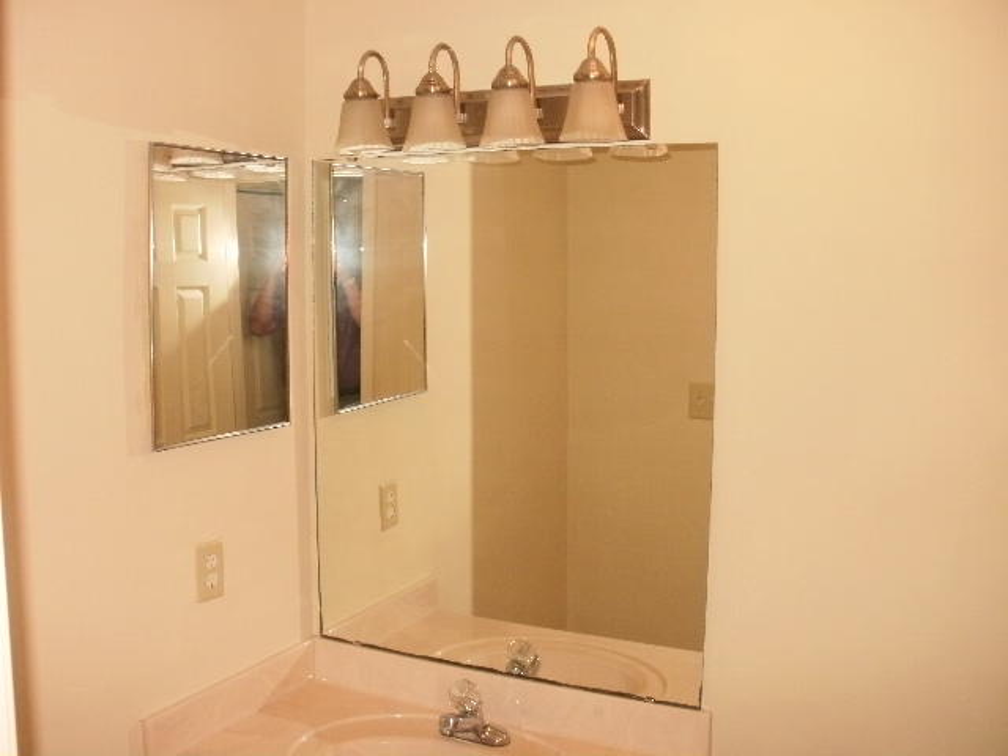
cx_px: 504
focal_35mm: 36
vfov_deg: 39.7
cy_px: 378
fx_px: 1048
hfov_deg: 51.4
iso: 125
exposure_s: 1/30
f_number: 3.5
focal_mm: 6.3
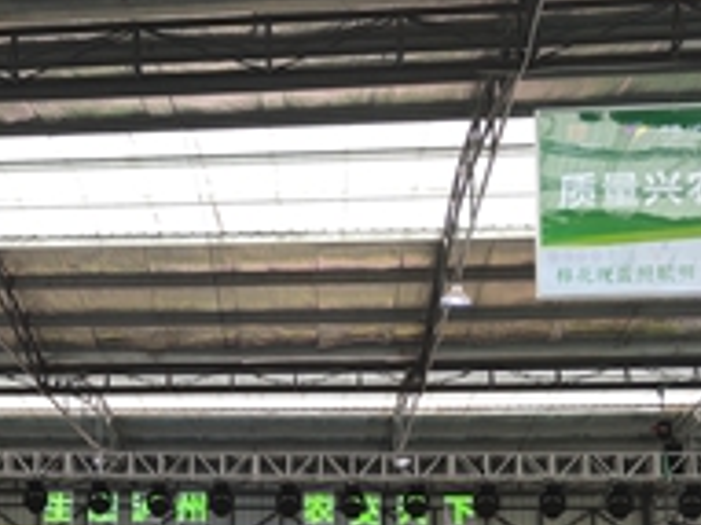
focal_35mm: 76
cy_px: 490
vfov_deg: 19.0
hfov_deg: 25.1
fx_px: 1538
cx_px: 114
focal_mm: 4.27
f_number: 1.8
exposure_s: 1/104
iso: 61
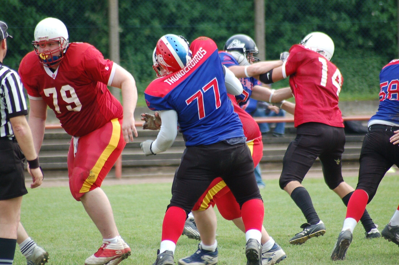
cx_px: 200
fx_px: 3982
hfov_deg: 5.7
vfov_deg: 3.8
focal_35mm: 360
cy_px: 132
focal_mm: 240
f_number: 5.3
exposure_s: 1/500
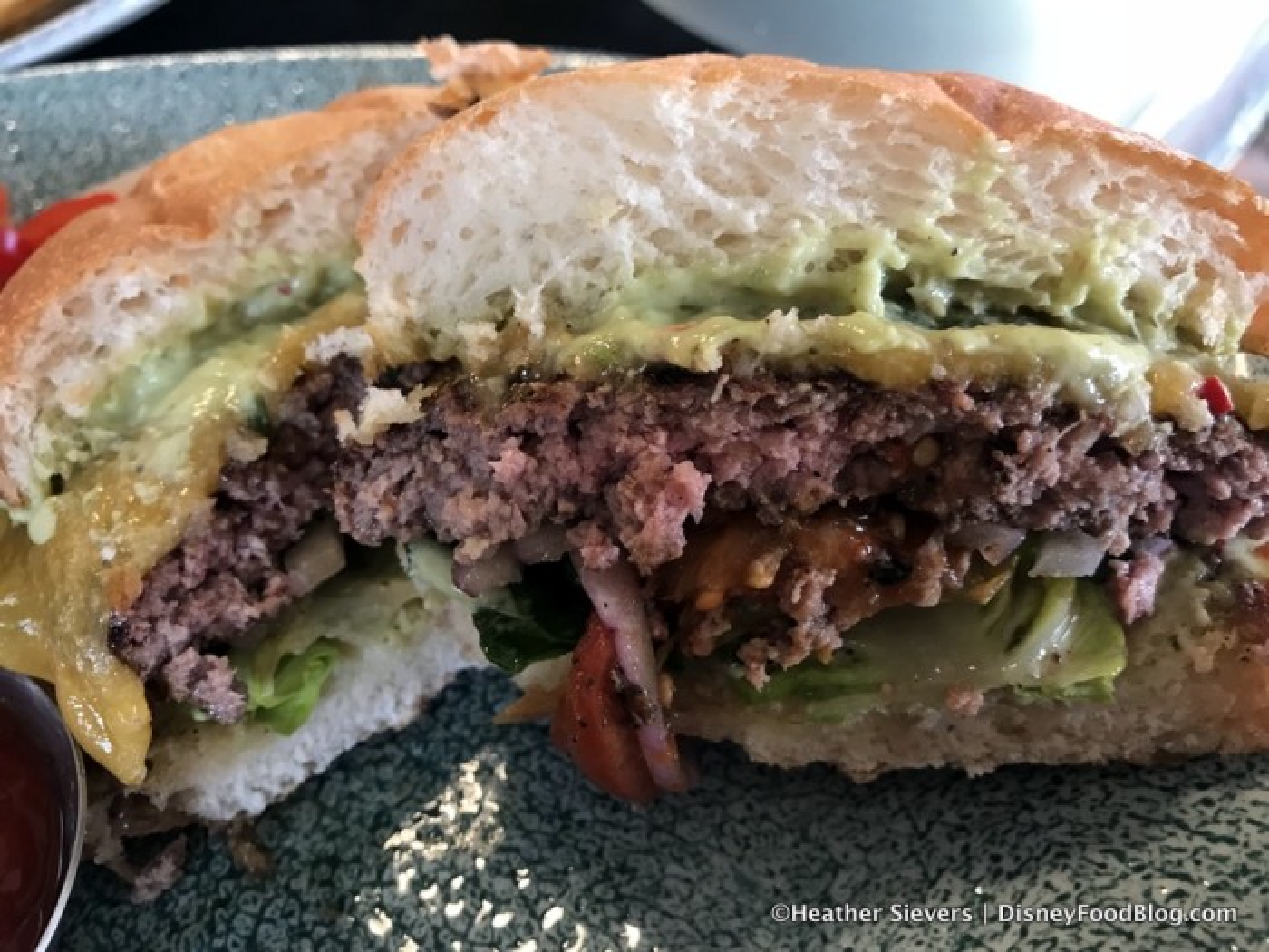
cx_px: 634
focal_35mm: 28
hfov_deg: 63.4
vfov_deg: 49.7
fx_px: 1026
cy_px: 476
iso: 50
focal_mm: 3.99
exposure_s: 1/15
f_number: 1.8
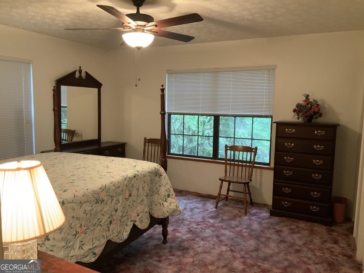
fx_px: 305
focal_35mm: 29
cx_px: 182
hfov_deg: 61.7
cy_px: 136
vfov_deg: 48.2
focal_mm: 3
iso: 250
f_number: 1.8
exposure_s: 1/40
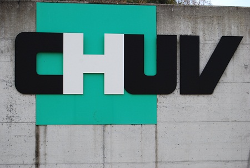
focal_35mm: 82
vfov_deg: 16.6
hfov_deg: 24.6
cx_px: 125
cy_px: 84
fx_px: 574
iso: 100
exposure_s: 1/160
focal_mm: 55
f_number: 6.3
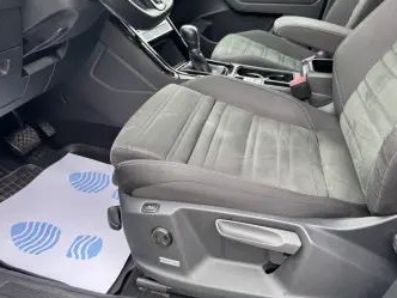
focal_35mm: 26
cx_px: 200
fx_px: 298
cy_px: 150
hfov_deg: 67.3
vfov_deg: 53.1
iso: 100
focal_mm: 6.76
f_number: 1.78
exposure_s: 1/121
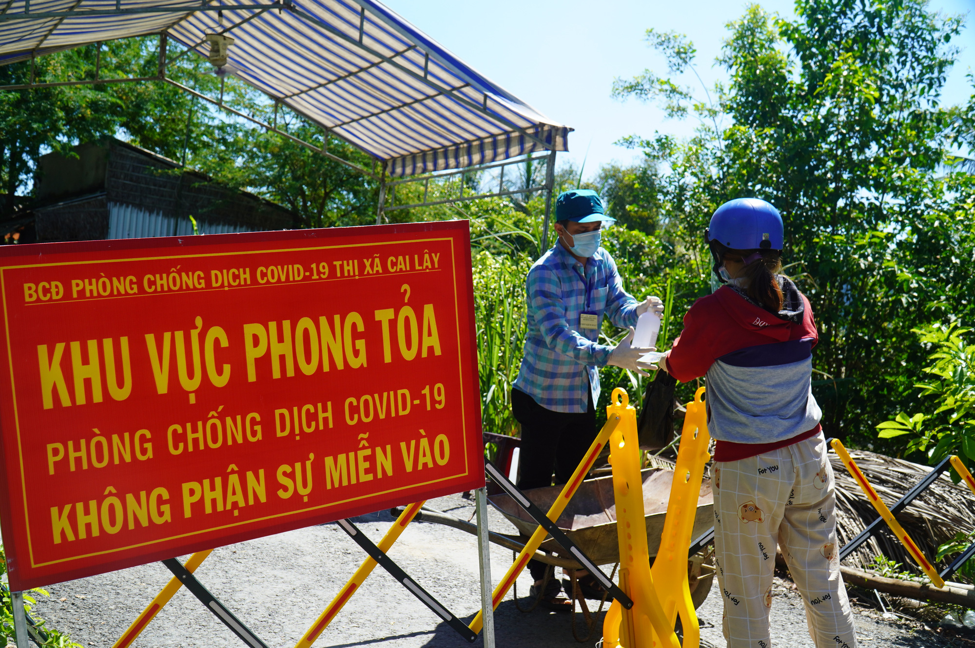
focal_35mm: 34
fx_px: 934
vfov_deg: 38.3
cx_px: 488
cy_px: 324
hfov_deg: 55.1
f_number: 5
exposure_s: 1/250
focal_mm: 23
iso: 100
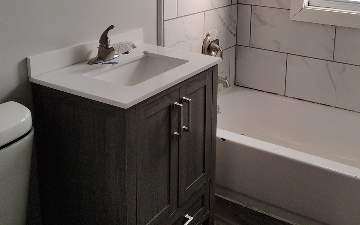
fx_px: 412
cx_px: 249
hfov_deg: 46.2
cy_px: 15
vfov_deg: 29.1
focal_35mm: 42
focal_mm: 5.56
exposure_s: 1/120
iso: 306
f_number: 1.8
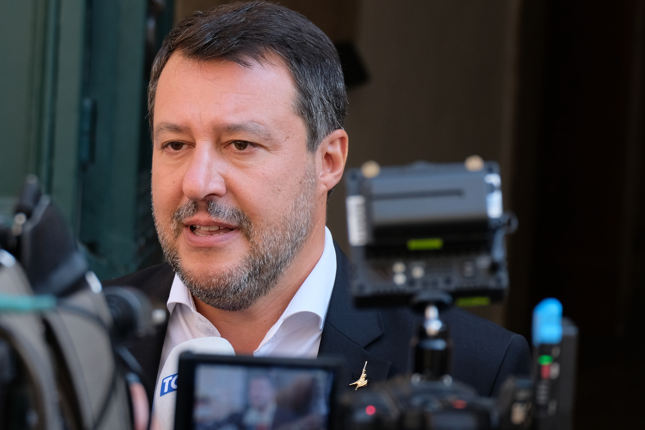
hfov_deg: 8.8
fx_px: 4210
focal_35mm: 235
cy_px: 135
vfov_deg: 5.8
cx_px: 199
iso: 400
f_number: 5.4
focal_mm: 95.4
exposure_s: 1/180
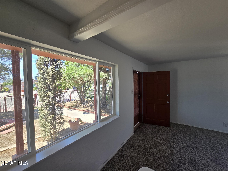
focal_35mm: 13
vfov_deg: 89.9
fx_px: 86
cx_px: 114
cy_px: 86
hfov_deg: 106.2
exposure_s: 1/192
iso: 50
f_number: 2.2
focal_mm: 2.2
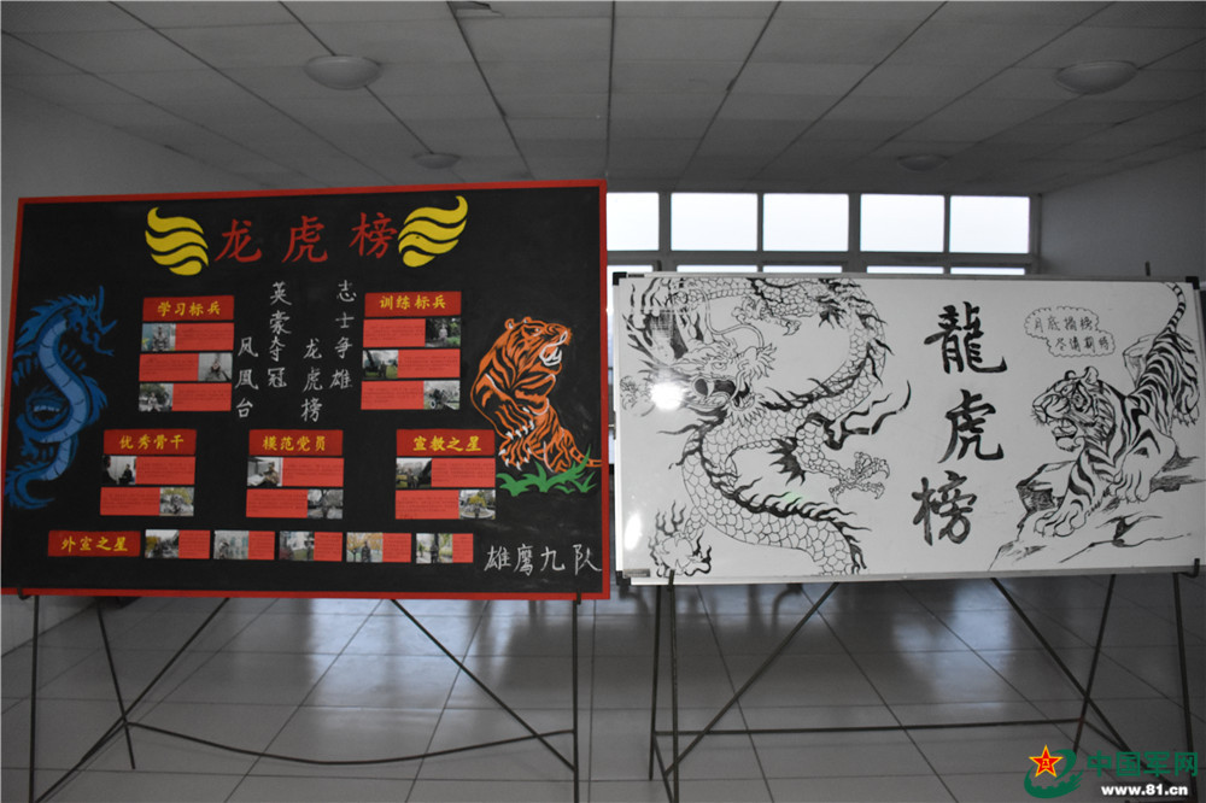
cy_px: 402
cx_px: 603
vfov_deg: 47.9
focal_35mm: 27
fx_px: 904
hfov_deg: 67.4
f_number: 3.5
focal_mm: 18
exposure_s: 1/60
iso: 2800
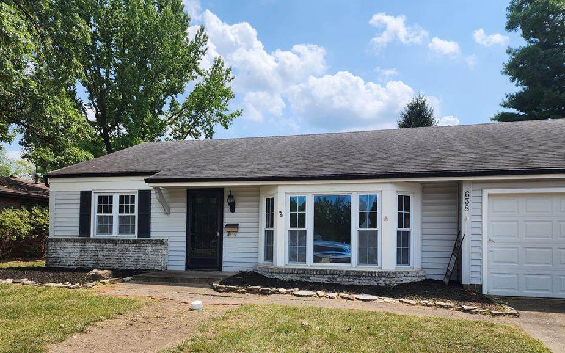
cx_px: 272
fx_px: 416
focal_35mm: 27
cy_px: 227
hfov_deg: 68.4
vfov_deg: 45.5
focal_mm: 6.4
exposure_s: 1/1380
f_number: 1.8
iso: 12
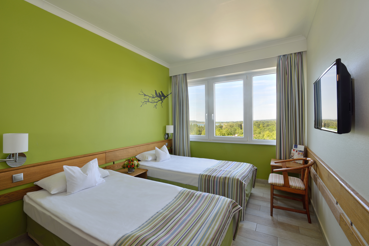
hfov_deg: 96.7
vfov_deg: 73.8
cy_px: 123
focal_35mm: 16
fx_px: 164
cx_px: 184
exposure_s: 1/1.6
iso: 100
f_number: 13
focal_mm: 16
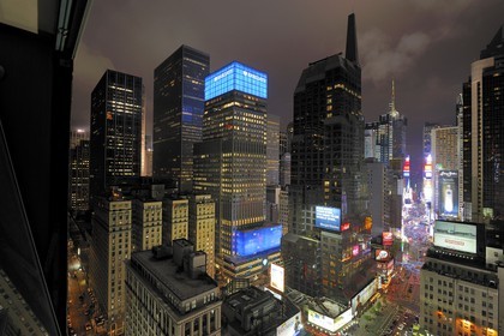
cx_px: 252
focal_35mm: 17
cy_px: 168
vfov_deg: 70.4
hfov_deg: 93.3
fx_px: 238
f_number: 7.1
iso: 200
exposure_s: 1/2
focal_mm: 17
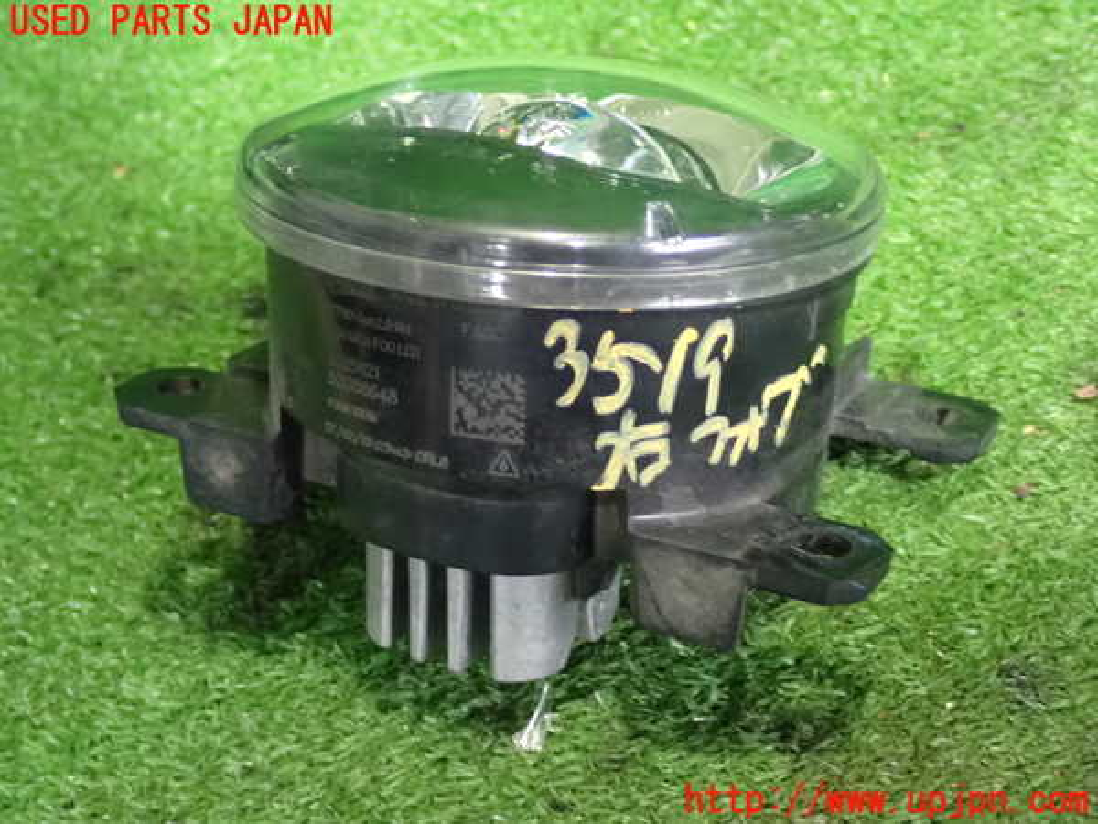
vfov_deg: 25.2
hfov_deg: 33.2
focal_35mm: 58
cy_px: 412
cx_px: 549
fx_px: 1840
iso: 1600
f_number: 3.5
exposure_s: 1/20
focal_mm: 10.35
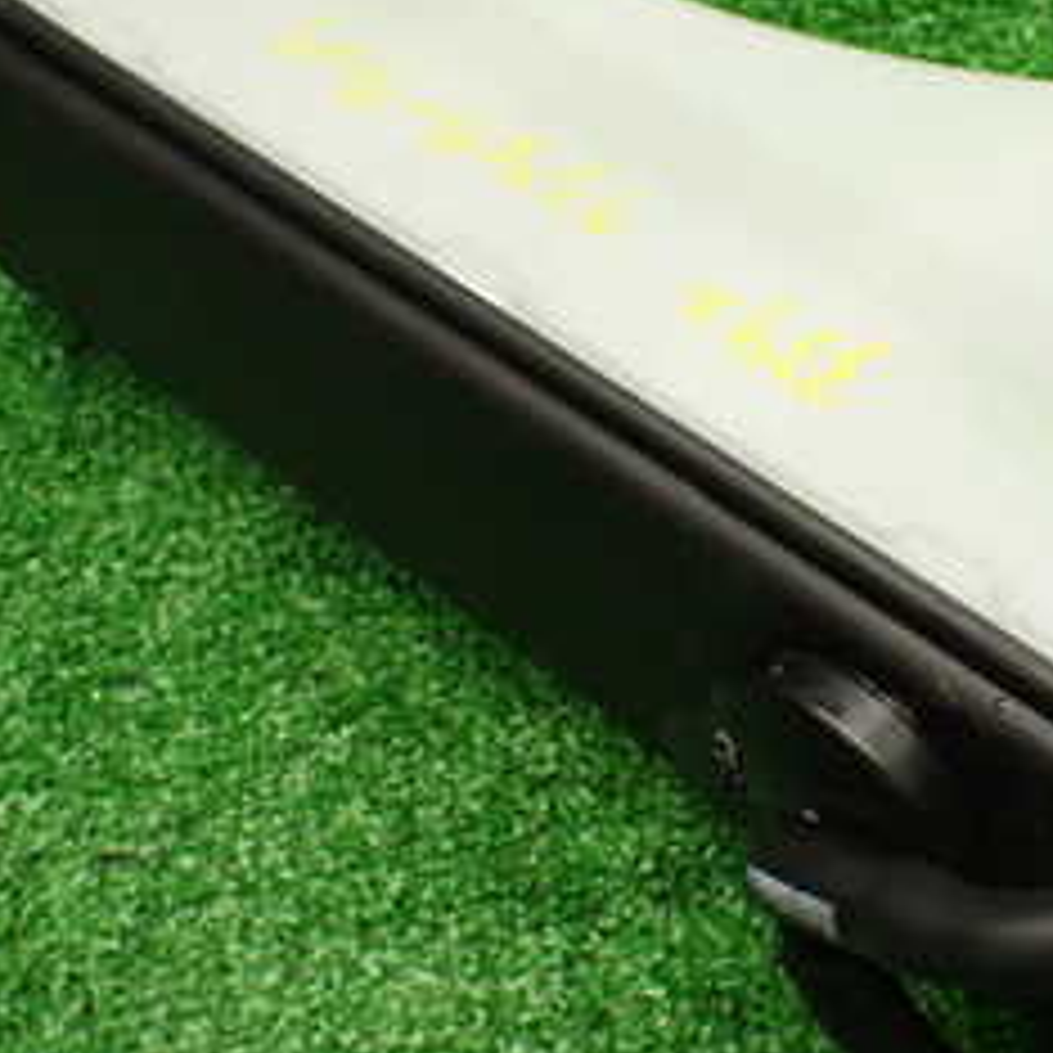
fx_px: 2340
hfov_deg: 24.9
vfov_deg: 25.4
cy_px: 526
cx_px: 873
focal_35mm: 68
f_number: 2.3
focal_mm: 5.4
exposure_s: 1/125
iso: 500
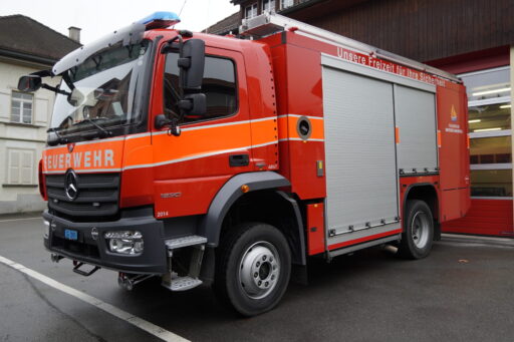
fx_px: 428
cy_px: 171
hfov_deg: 61.9
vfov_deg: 43.6
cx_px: 257
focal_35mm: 30
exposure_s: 1/60
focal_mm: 20
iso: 250
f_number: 4
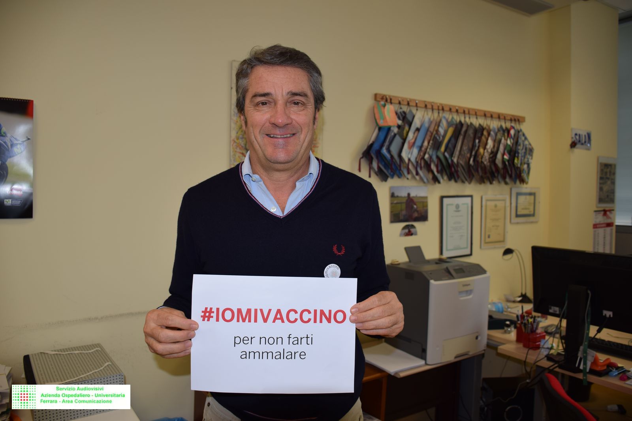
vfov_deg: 47.9
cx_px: 316
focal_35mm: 27
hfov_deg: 67.4
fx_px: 474
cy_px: 210
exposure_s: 1/60
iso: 100
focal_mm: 18
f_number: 3.5
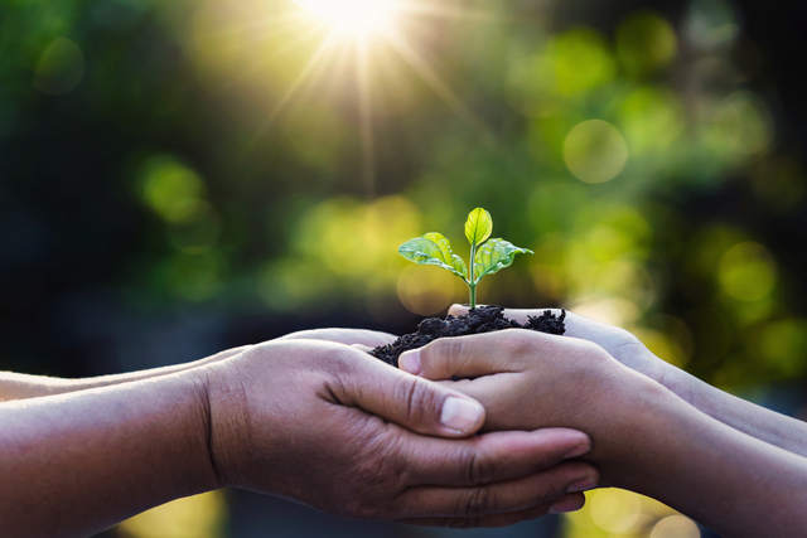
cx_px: 404
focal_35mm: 138
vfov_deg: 9.9
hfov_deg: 14.9
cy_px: 269
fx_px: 3094
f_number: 4.5
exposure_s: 1/250
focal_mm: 138
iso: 200
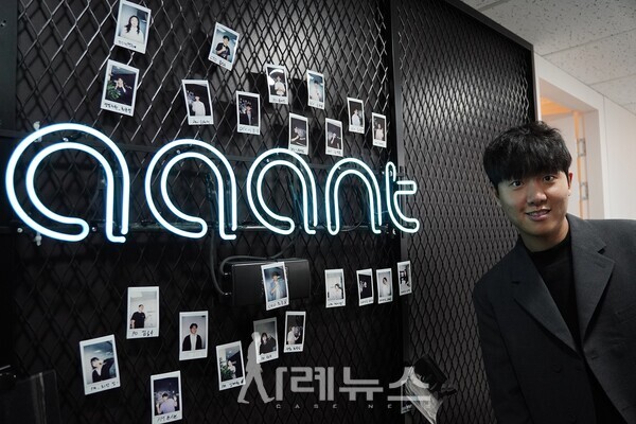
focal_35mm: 26
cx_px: 318
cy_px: 212
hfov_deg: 70.4
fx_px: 450
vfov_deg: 50.4
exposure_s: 1/320
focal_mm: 17
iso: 1250
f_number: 2.8
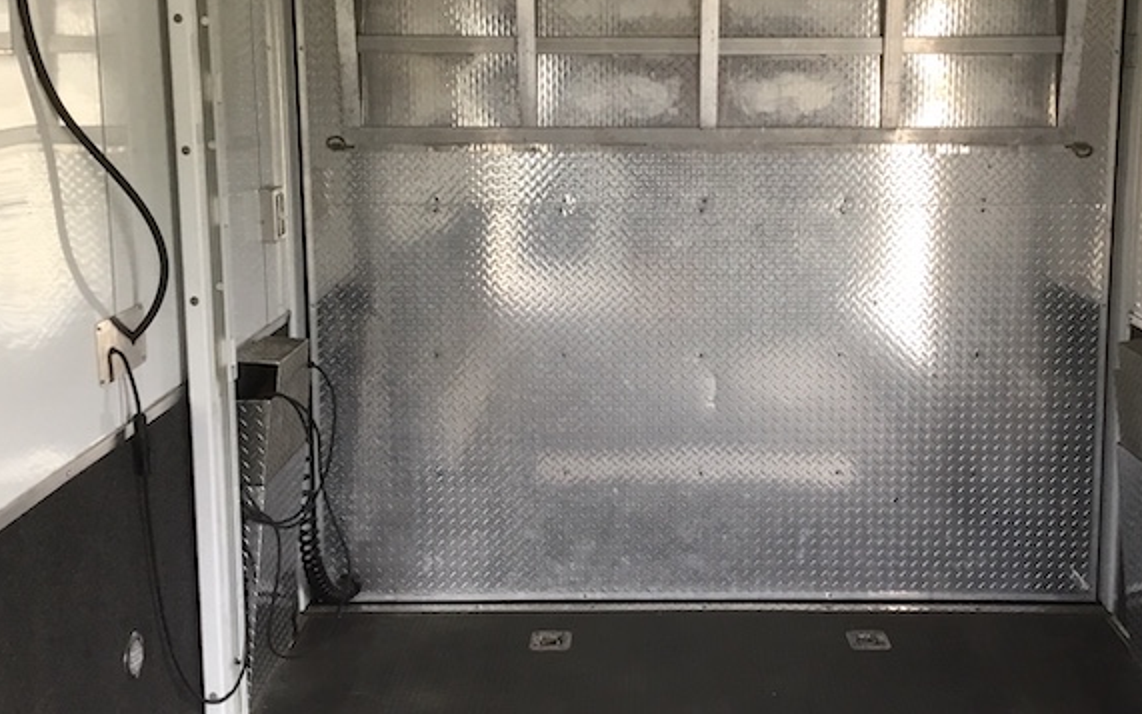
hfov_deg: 43.4
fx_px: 1432
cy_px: 290
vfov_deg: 27.9
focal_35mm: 46
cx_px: 660
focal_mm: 3.3
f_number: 2.4
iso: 32
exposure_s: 1/30
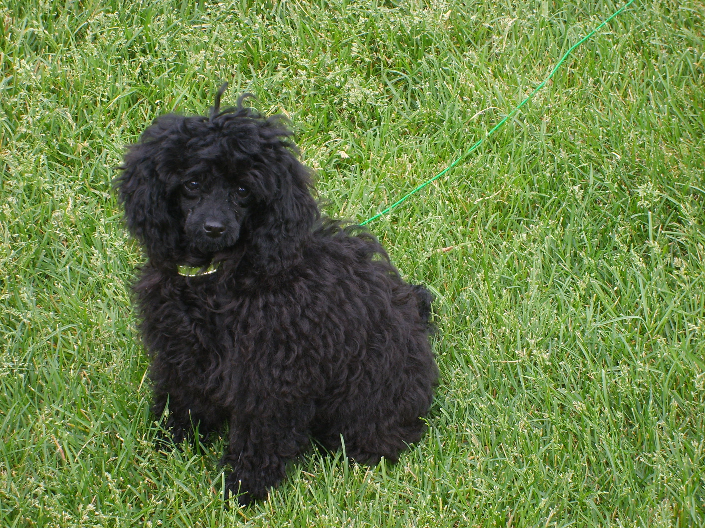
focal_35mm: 105
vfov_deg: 14.1
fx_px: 2138
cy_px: 264
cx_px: 352
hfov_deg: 18.7
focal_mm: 17.4
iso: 50
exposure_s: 1/60
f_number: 4.9
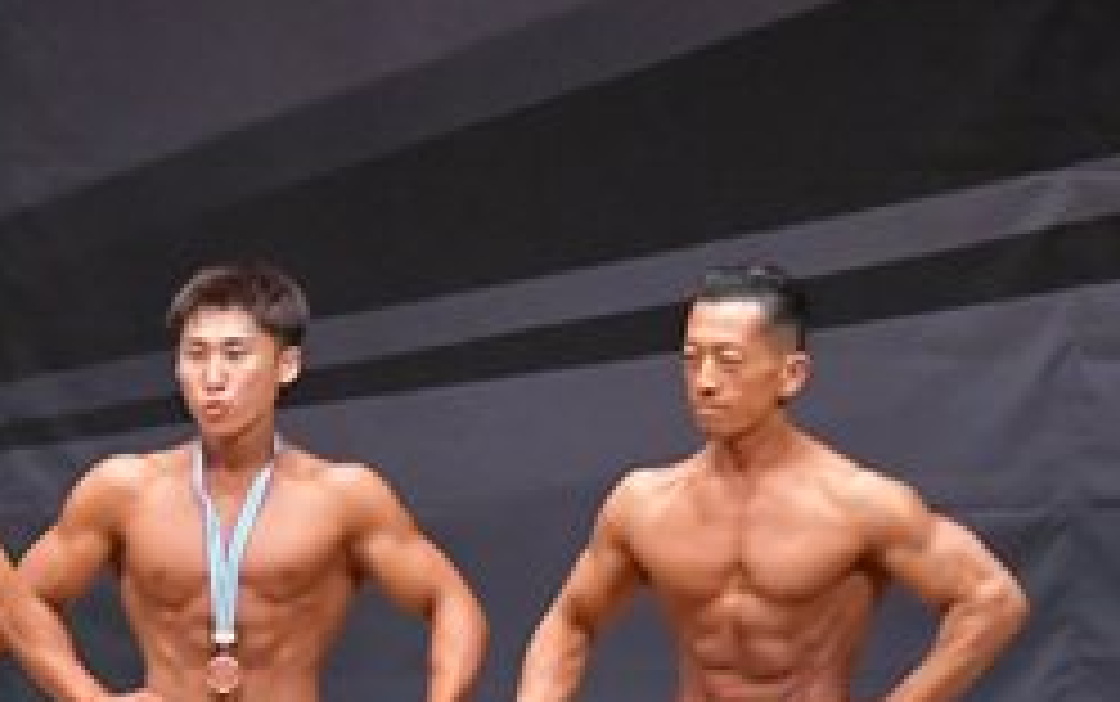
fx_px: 14509
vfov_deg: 2.8
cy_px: 824
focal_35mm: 475
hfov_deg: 4.4
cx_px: -286
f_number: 5.6
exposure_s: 1/400
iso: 8000
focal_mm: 100
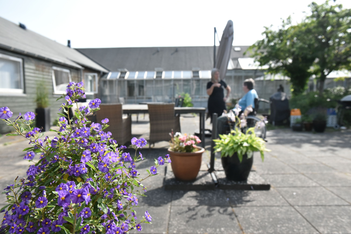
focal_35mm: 29
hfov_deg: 63.6
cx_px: 176
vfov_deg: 45.0
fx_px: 283
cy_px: 117
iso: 4000
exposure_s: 1/4000
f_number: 7.1
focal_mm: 29
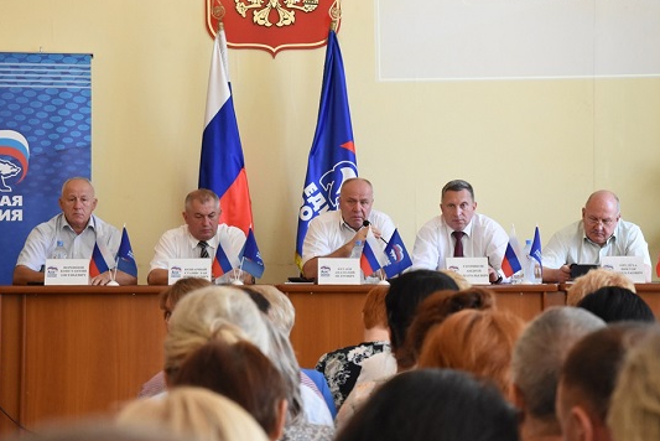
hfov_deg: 15.2
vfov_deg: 10.2
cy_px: 212
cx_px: 341
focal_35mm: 135
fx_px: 2476
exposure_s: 1/100
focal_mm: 80
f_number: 8
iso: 3200
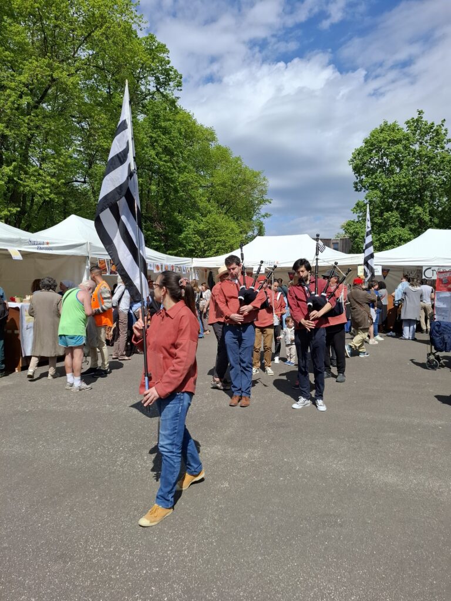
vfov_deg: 73.9
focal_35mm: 23
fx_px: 400
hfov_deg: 58.9
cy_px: 300
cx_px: 226
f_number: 1.8
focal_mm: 5.54
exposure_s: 1/3096
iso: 50
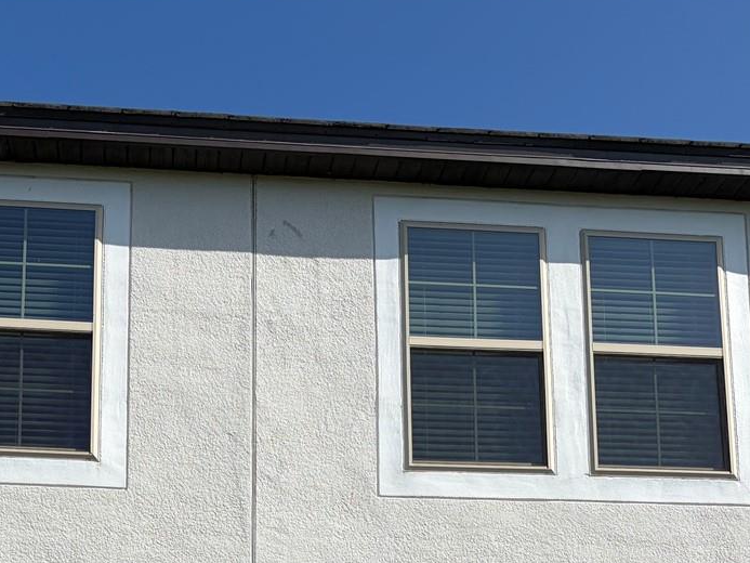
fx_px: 1300
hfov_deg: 31.9
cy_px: 634
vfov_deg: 22.9
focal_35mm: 60
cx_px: 258
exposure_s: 1/6993
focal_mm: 5.96
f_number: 1.6
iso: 50
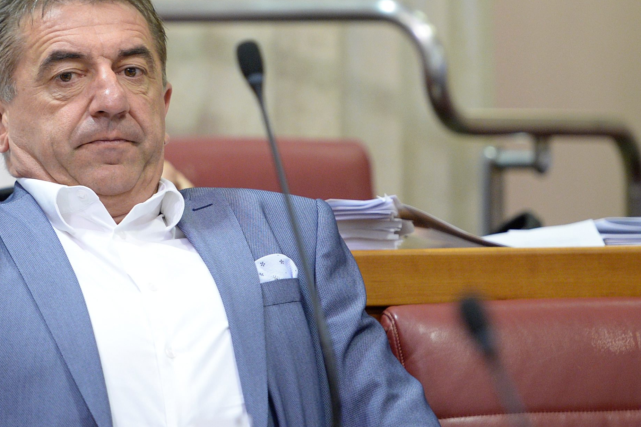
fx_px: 5054
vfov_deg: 4.8
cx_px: 128
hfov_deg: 7.2
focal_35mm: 284
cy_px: 171
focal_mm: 175
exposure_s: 1/250
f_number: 2.8
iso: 2000
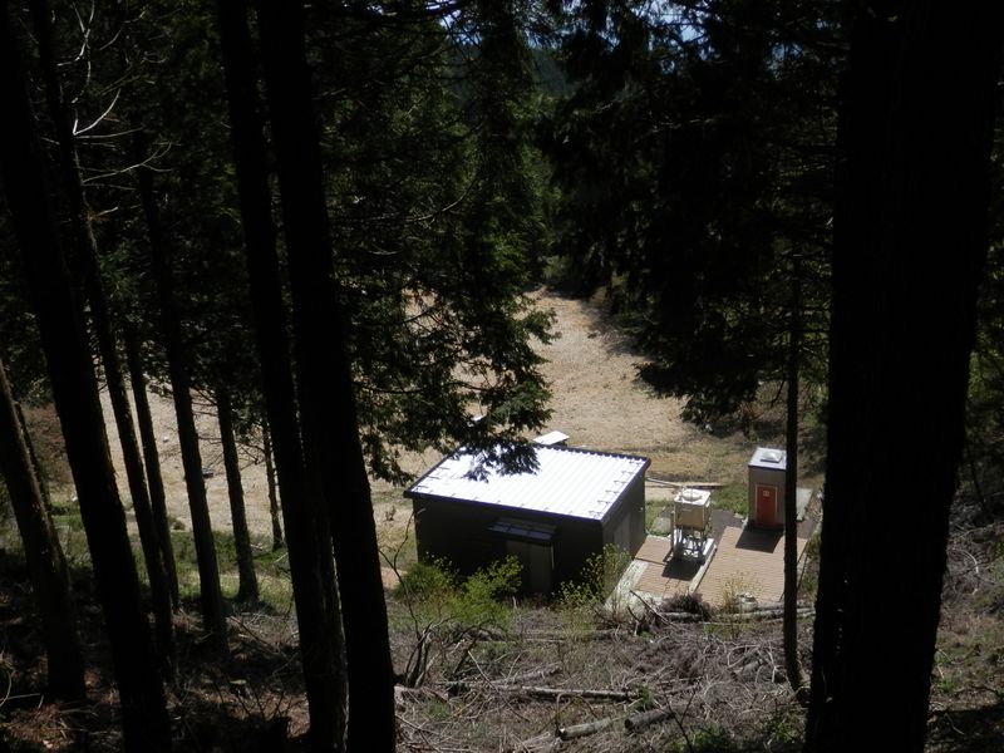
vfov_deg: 38.7
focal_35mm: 37
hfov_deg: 50.1
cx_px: 502
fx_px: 1073
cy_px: 376
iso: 80
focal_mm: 6.6
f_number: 10.1
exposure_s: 1/125
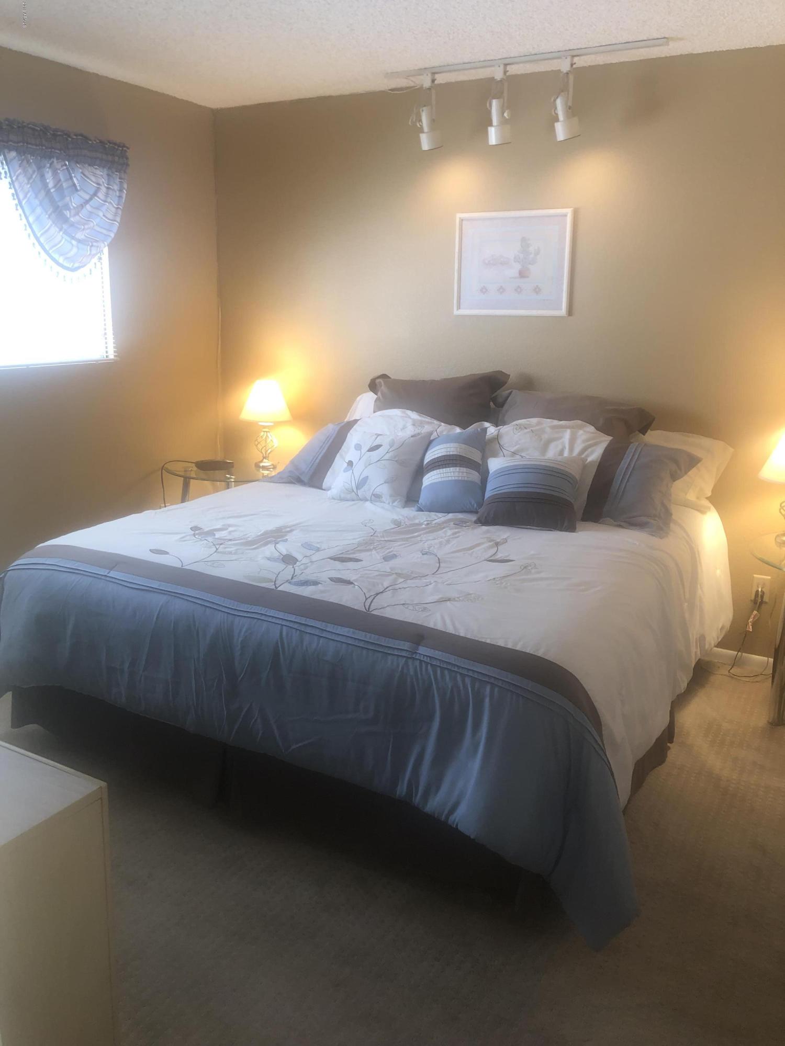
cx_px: 392
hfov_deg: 49.7
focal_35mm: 28
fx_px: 847
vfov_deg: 63.4
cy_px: 523
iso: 25
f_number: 1.8
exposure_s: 1/16
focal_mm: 4
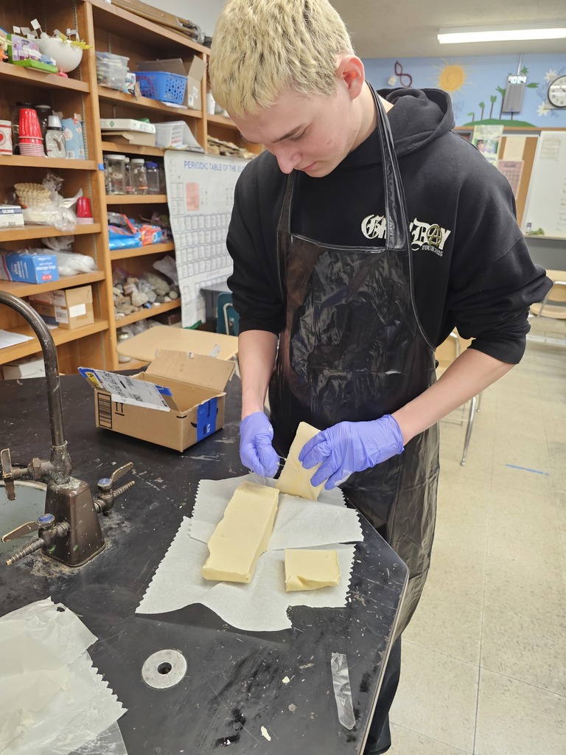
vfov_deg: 73.9
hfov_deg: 58.9
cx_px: 283
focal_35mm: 23
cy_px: 378
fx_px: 501
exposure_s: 1/120
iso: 1000
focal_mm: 6.3
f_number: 1.7
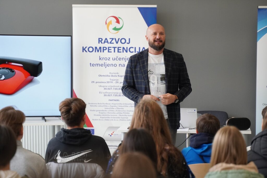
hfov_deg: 18.2
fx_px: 834
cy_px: 89
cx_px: 134
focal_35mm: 112
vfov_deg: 12.2
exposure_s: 1/640
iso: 1250
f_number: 2.8
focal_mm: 75
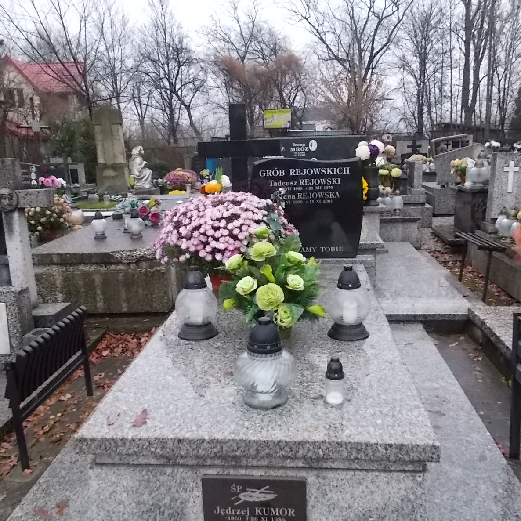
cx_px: 262
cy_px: 262
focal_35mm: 31
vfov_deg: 52.5
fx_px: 528
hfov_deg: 52.5
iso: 400
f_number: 3.2
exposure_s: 1/320
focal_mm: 4.6
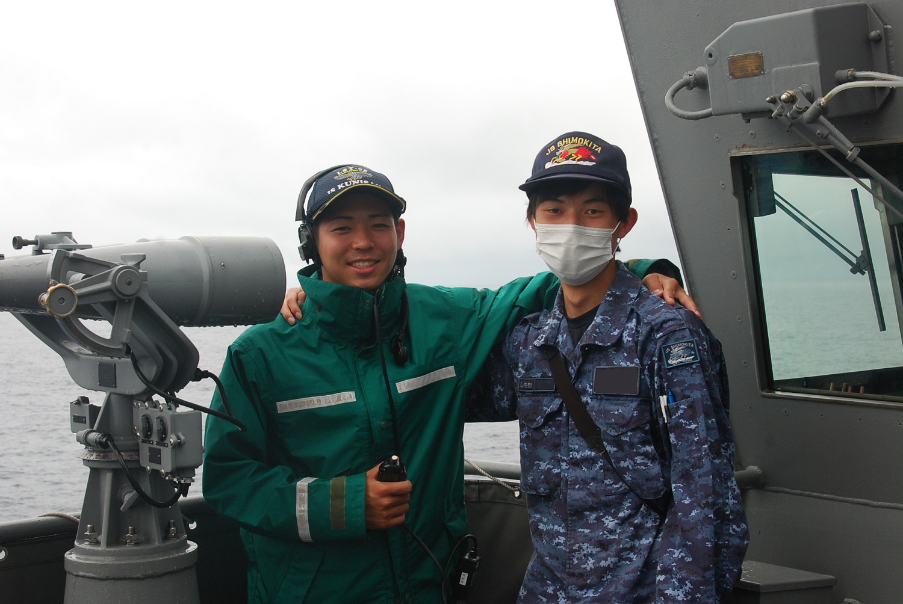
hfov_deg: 35.0
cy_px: 302
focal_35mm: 57
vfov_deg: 23.8
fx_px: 1431
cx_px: 452
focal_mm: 38
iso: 400
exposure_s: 1/160
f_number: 9
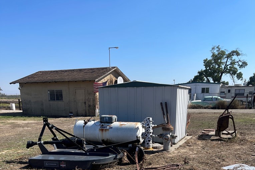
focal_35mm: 35
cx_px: 128
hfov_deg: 54.4
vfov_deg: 35.1
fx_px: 248
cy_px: 160
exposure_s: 1/3663
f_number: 1.6
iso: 32
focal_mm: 5.1
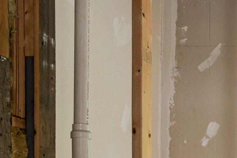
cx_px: 387
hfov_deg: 21.0
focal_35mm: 76
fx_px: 500
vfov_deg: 16.8
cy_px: 212
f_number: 9
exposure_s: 1/8
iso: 320
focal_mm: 21
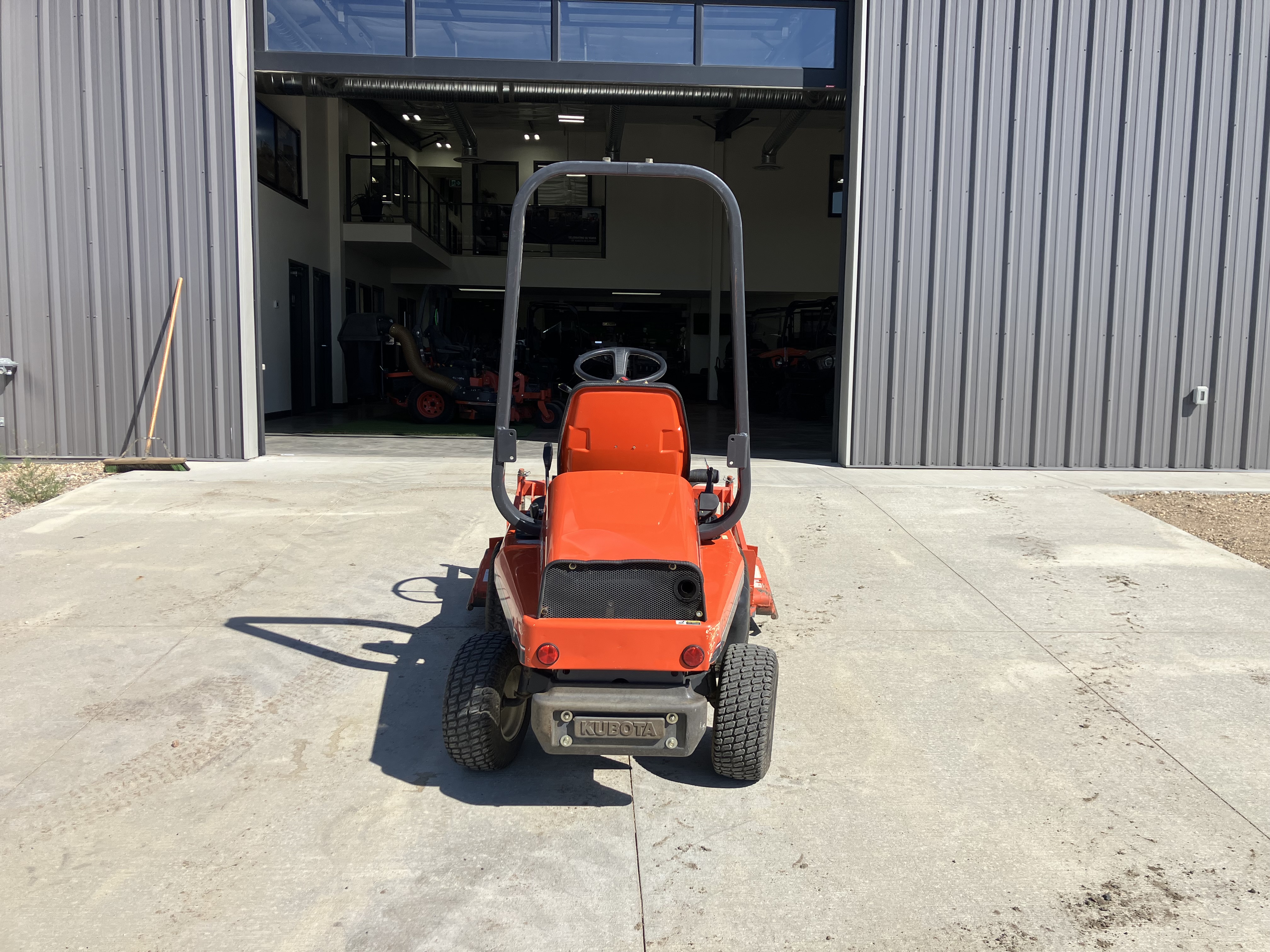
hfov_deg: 63.4
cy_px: 476
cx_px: 635
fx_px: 1027
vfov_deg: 49.7
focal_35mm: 28
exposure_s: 1/2433
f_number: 1.8
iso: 32
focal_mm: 3.99
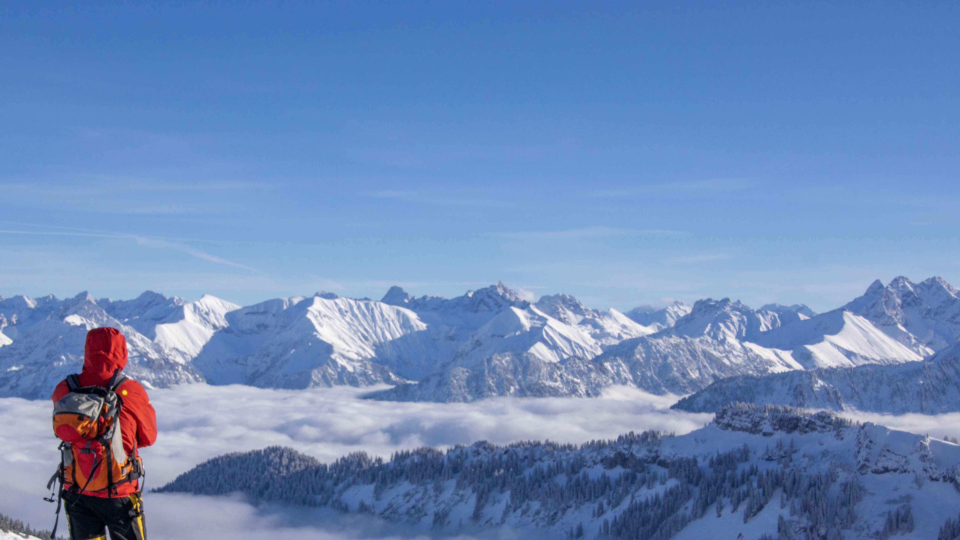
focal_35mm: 65
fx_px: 1655
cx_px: 401
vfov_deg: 18.5
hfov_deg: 32.3
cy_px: 367
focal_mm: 30
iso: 200
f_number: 13
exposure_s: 1/800
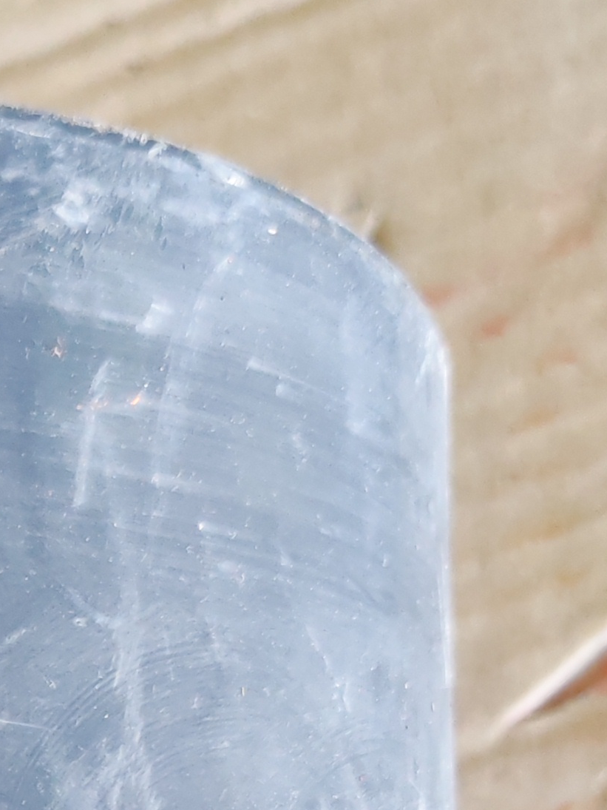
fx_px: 2362
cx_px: -328
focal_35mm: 101
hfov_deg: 13.7
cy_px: 1200
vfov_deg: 17.6
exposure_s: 1/100
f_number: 1.9
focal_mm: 6.12
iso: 800
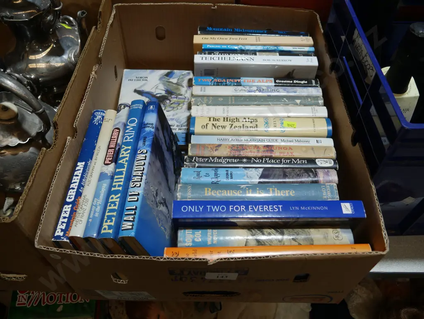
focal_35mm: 28
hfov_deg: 63.4
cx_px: 212
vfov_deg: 49.8
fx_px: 343
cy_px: 160
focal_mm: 14
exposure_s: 1/125
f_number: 4
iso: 200
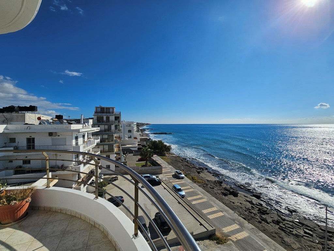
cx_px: 167
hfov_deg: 106.2
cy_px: 126
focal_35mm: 13
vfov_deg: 89.9
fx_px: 125
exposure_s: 1/6939
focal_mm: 2.2
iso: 50
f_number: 2.2
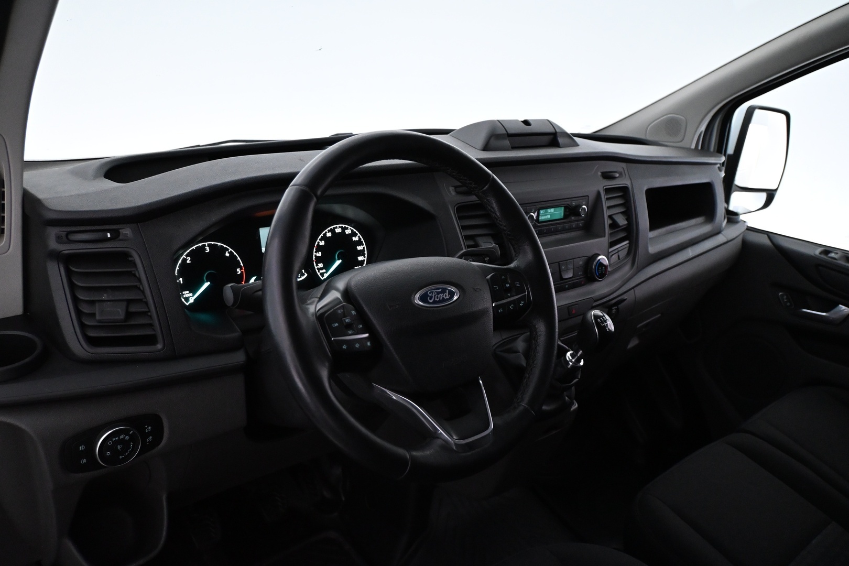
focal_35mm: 29
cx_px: 424
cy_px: 283
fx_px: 690
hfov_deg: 63.2
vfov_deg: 44.6
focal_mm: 19.5
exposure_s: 1/60
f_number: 3.8
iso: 3200
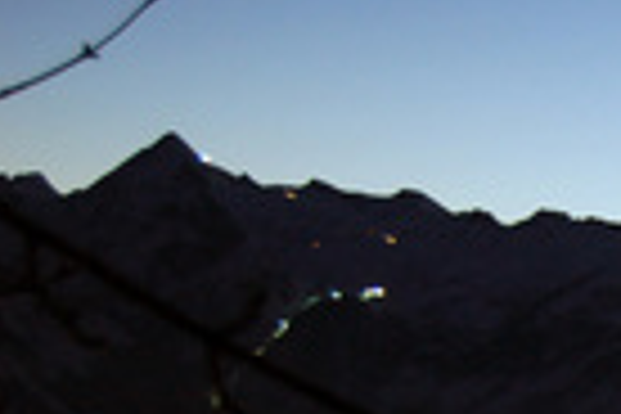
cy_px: 576
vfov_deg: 9.0
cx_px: 1030
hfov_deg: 12.7
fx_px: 2587
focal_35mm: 150
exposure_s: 1.6
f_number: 4.2
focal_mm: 30
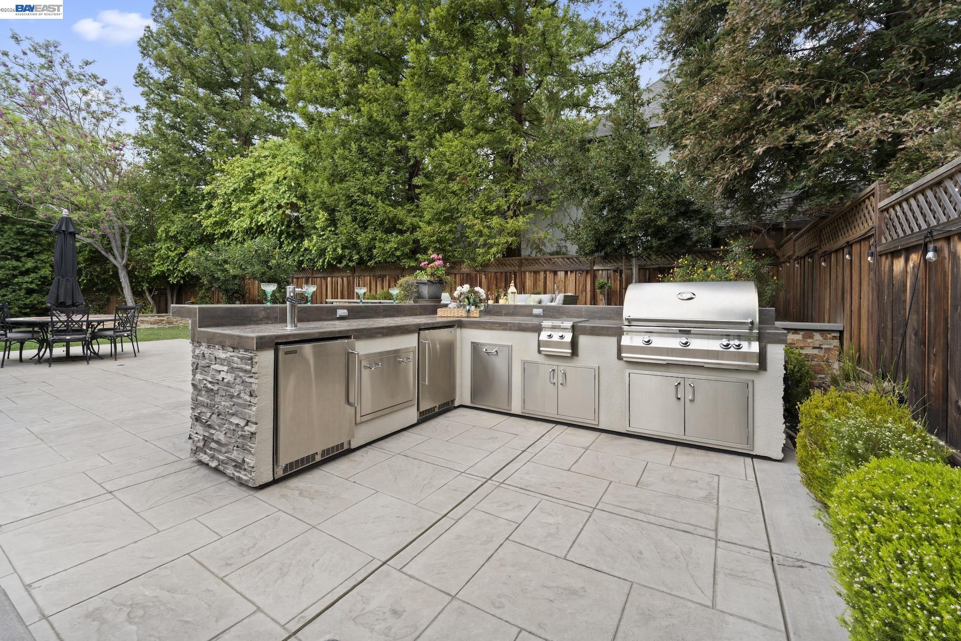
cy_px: 320
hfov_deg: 104.3
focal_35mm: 14
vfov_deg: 81.2
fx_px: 374
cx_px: 480
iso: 200
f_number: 13
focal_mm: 14
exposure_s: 1/4
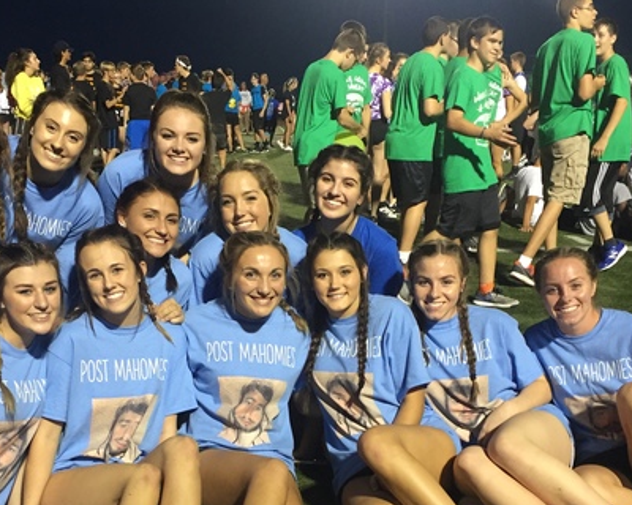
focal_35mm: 51
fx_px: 954
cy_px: 420
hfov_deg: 36.7
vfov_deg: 28.9
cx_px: 327
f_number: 2.2
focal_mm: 4.15
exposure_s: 1/30
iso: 50
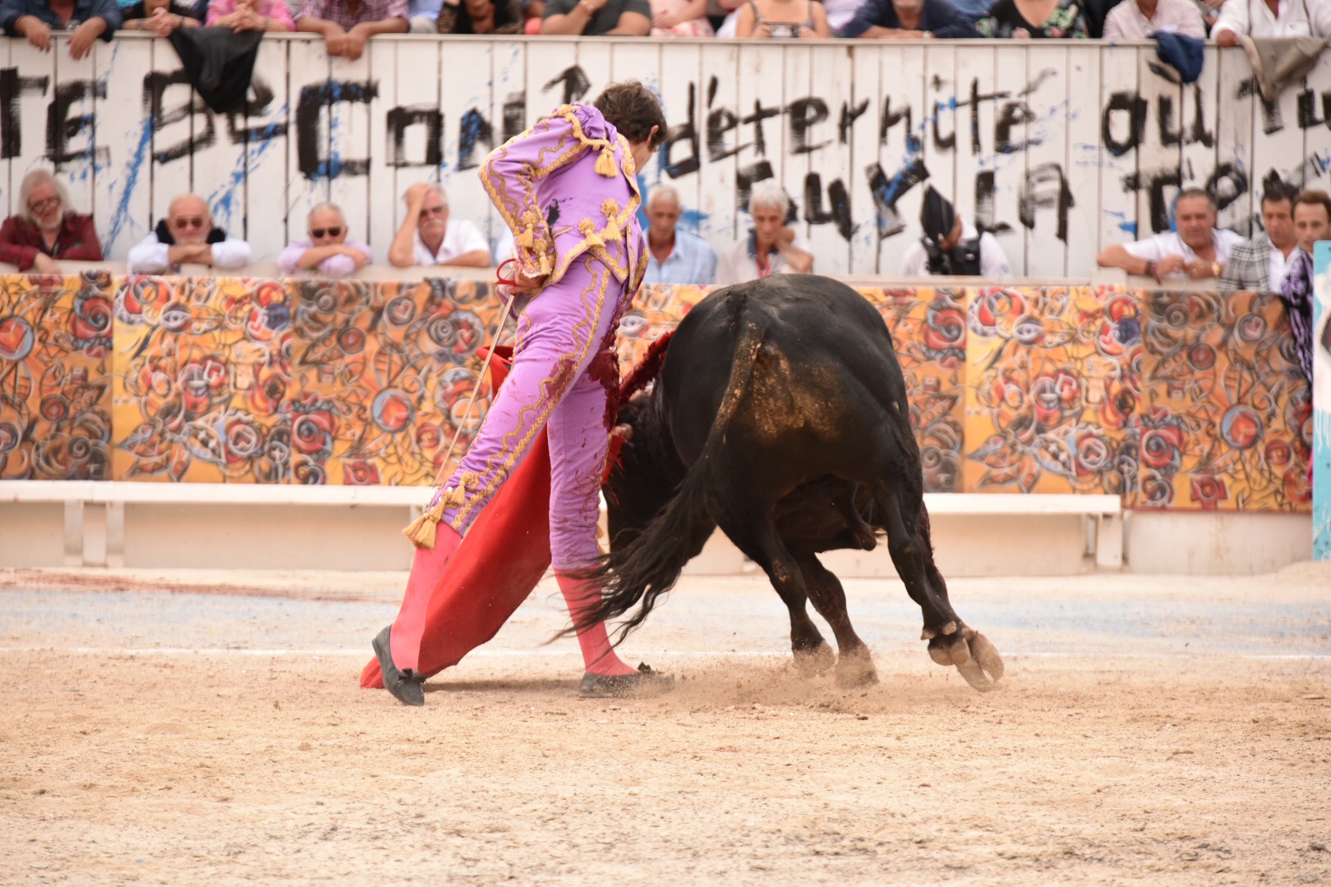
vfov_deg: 6.9
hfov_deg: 10.3
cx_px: 666
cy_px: 444
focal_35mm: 200
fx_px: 7394
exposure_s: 1/640
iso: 2000
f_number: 5.6
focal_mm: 200
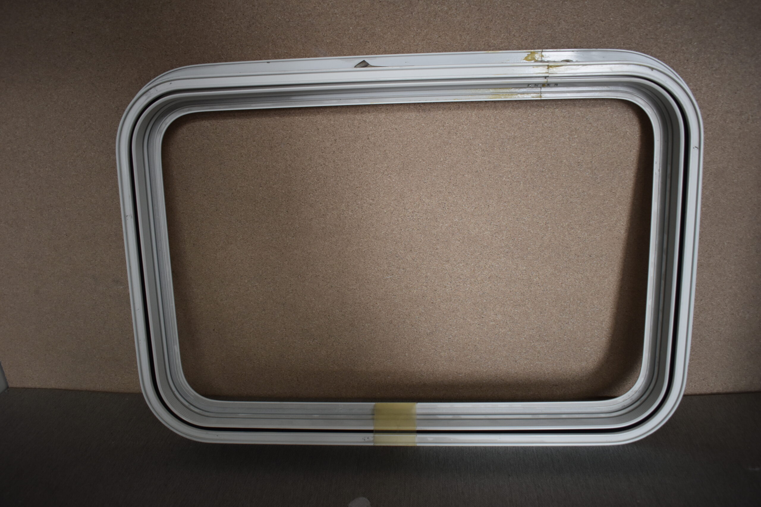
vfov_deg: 47.9
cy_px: 254
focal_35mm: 27
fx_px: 571
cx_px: 380
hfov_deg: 67.4
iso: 450
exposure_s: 1/250
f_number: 3.5
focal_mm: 18
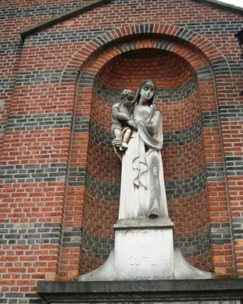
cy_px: 214
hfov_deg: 32.1
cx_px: 129
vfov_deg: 38.9
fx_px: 423
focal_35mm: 47
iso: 80
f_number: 2.9
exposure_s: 1/160
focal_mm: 5.7
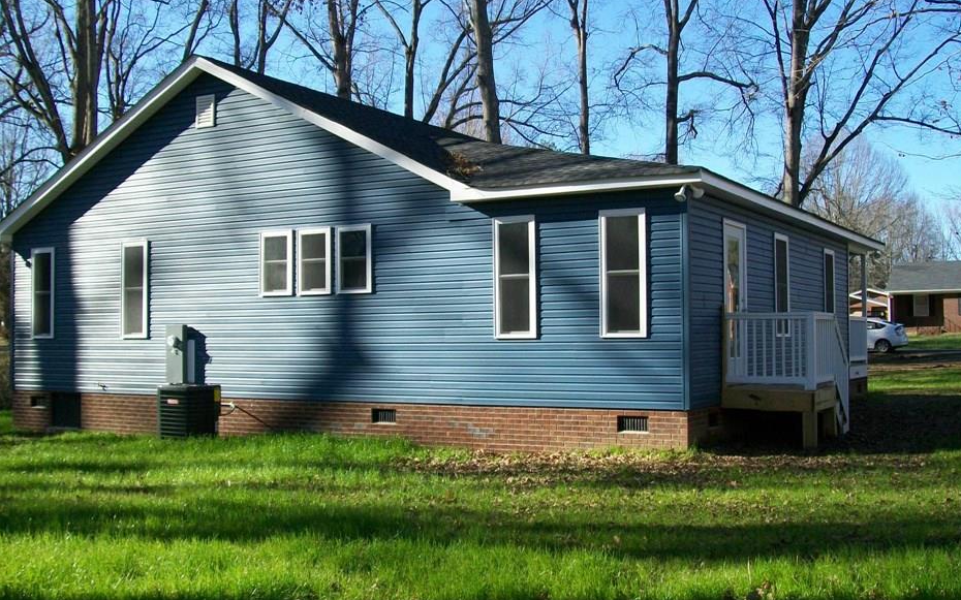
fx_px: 1100
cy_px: 291
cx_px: 445
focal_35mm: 42
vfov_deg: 30.5
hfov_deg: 47.2
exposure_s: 1/500
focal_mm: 6
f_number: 2.7
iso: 64
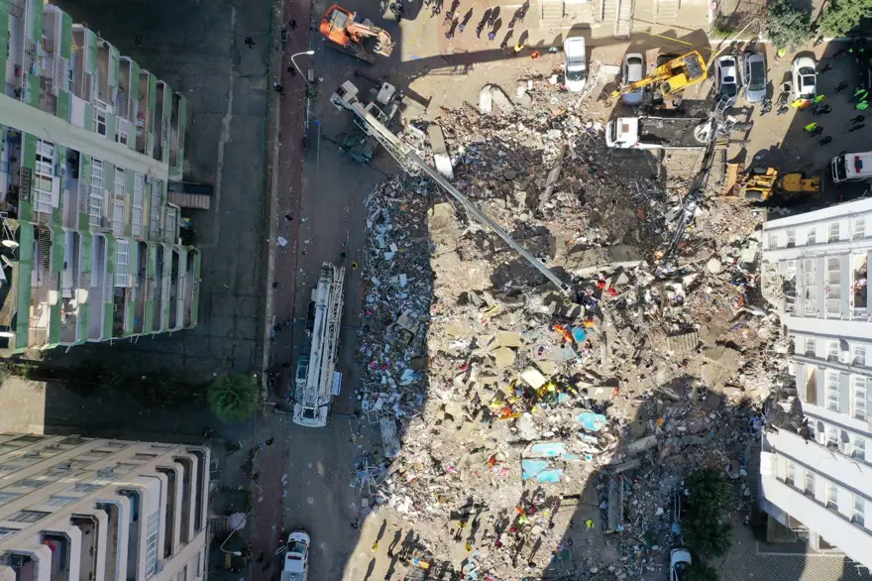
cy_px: 290
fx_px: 678
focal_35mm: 28
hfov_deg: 65.5
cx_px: 436
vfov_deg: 46.4
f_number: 5.6
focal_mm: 10.26
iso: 100
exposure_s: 1/400
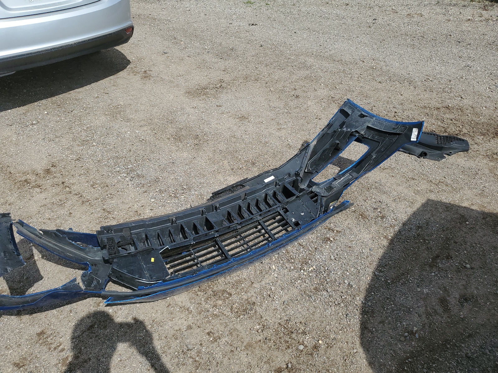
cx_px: 249
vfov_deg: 53.1
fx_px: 374
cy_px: 186
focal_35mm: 26
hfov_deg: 67.3
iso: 50
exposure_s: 1/5000
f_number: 1.5
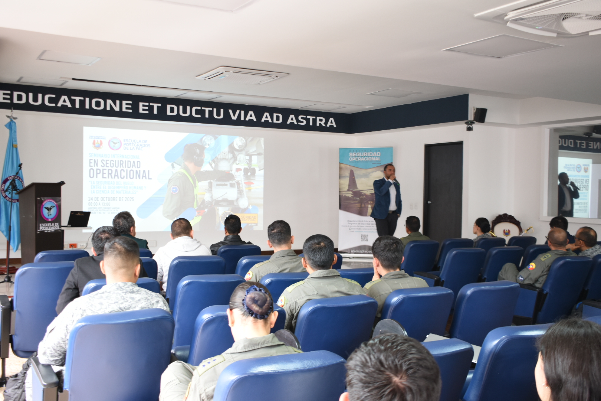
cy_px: 200
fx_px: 626
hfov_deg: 51.3
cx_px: 300
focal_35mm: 38
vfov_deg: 35.5
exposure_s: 1/25
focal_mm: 25
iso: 640
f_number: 4
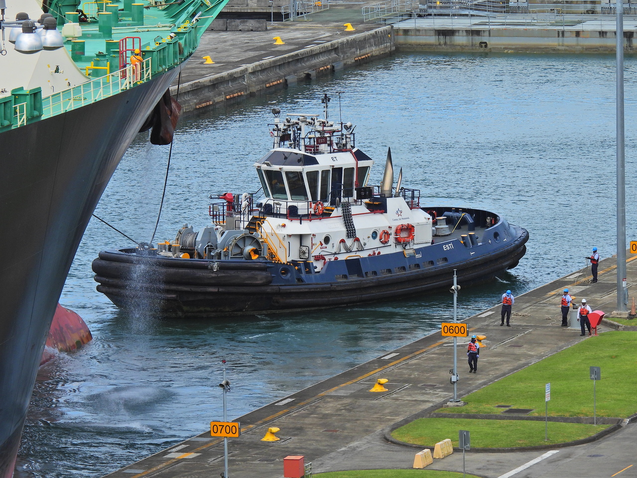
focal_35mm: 350
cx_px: 318
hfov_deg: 5.7
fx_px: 6441
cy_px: 239
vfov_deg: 4.2
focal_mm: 62.5
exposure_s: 1/500
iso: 100
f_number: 5
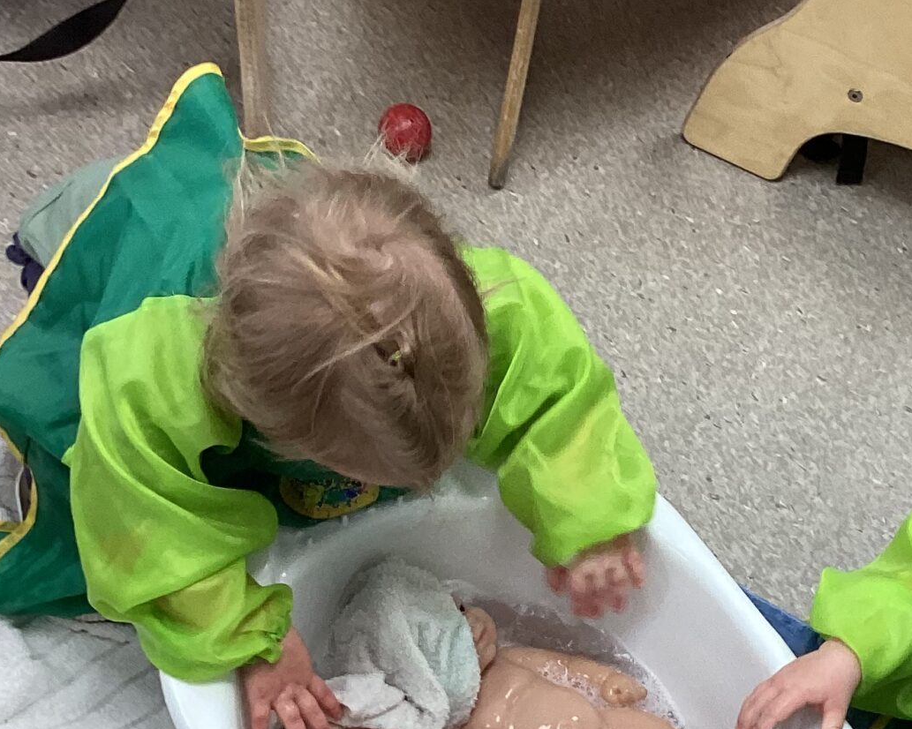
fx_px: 2024
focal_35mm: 75
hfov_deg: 25.0
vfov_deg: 20.0
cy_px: 661
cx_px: 717
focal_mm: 3.3
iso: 64
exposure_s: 1/60
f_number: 2.4
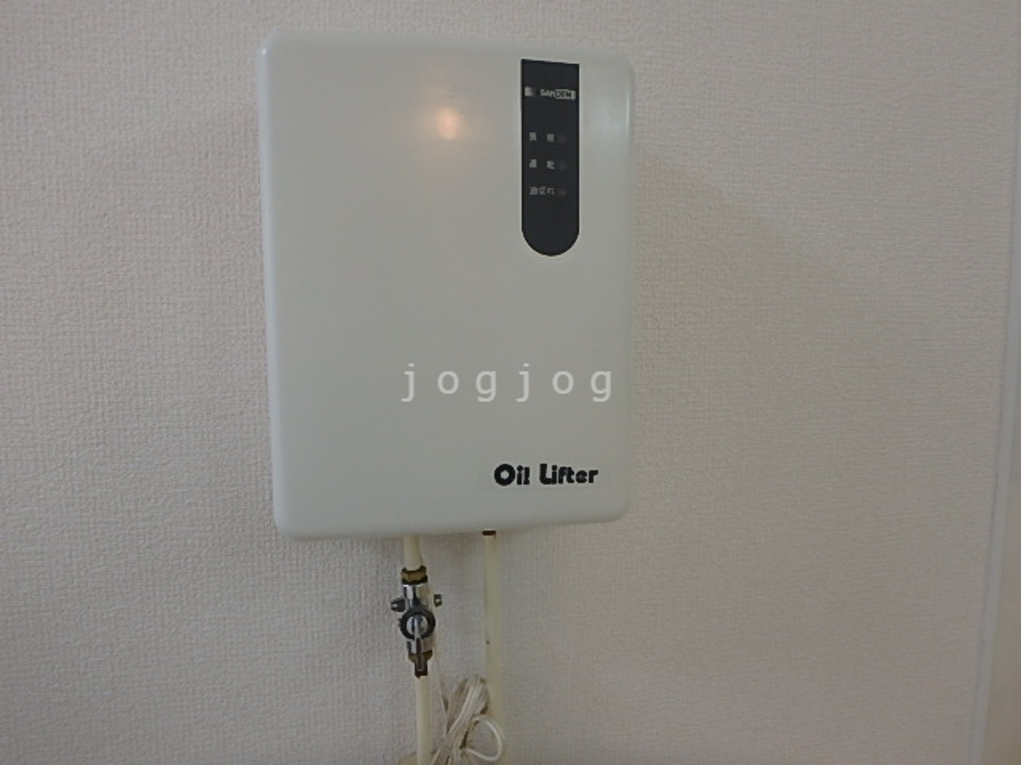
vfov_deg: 63.4
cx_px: 510
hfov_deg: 79.0
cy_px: 382
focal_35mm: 21
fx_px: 619
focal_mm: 3.7
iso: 200
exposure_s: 1/40
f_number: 3.5
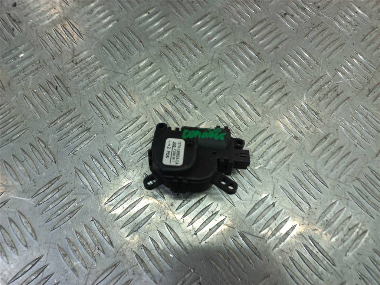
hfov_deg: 69.4
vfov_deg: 54.9
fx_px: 274
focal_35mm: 25
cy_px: 142
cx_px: 190
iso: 40
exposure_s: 1/50
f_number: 1.8
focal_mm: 4.6
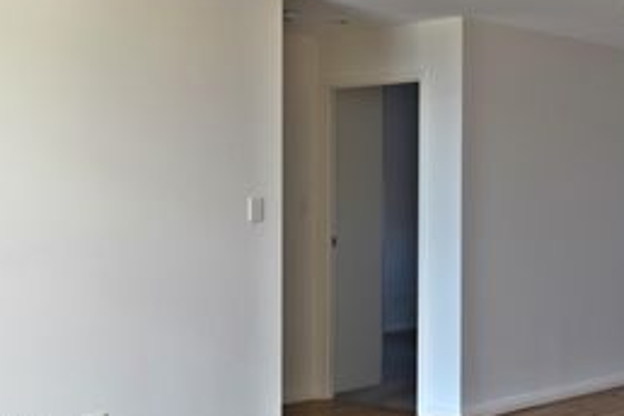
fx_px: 1090
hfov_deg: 31.9
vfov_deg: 21.6
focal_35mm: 63
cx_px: 368
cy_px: 231
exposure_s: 1/125
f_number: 5.6
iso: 400
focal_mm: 23
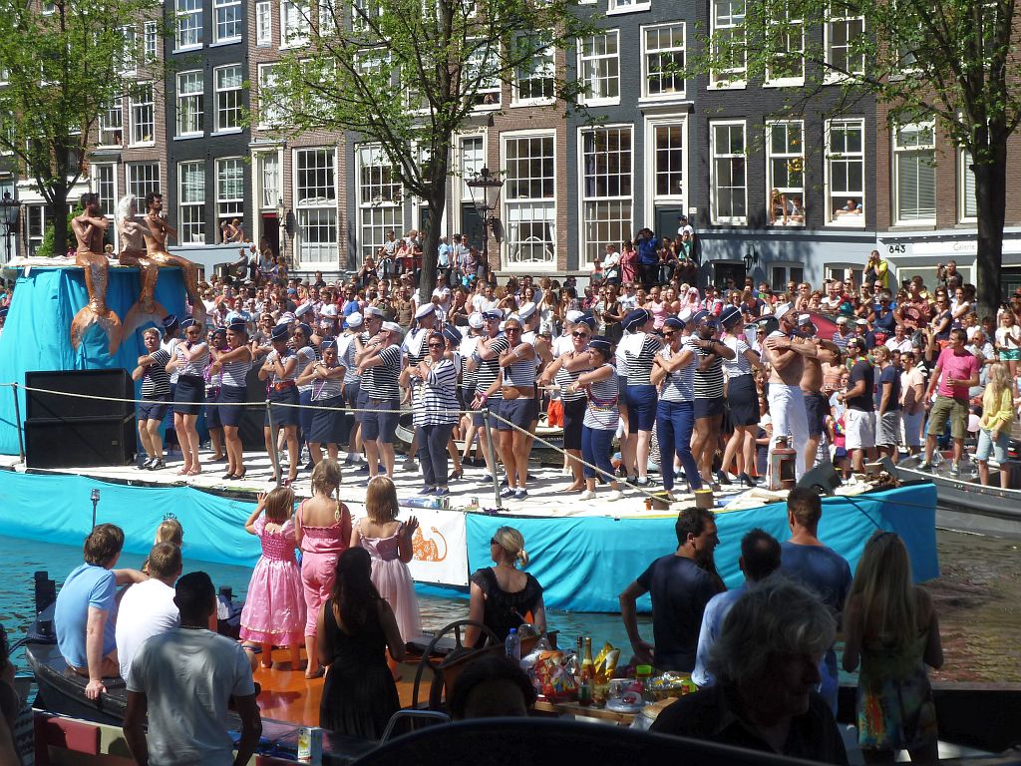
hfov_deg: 32.7
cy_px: 383
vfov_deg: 24.8
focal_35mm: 59
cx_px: 510
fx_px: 1740
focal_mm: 9.7
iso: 80
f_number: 3.9
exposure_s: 1/500
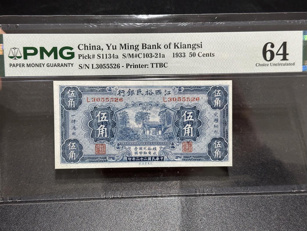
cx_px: 154
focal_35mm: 48
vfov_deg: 30.3
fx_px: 426
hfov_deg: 39.7
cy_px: 116
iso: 160
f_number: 1.78
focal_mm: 6.86
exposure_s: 1/50
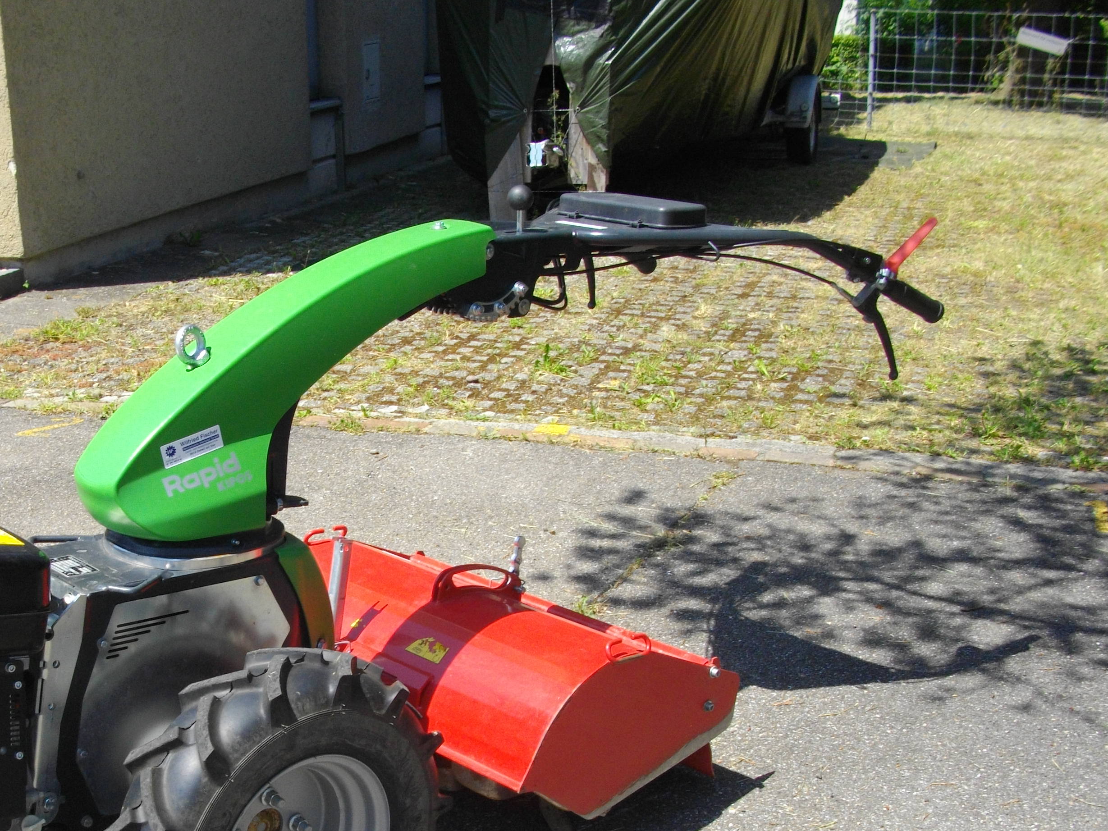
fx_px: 1473
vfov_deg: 31.1
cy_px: 601
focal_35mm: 46
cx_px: 296
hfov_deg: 40.2
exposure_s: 1/100
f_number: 8.8
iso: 100
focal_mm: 5.7
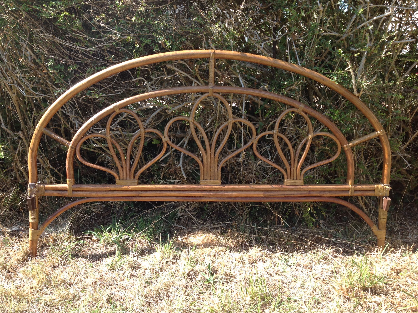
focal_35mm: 35
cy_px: 156
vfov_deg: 40.6
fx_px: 422
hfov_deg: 52.7
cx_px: 209
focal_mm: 4.28
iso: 50
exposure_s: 1/329
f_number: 2.4
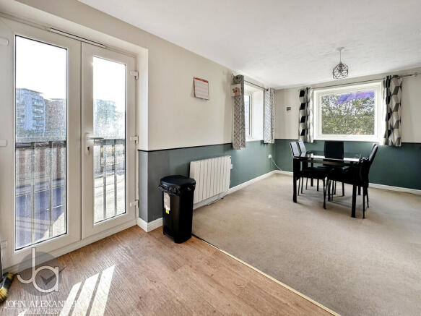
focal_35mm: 14
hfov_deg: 102.1
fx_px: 170
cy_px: 158
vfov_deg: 85.7
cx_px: 210
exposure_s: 1/109
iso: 40
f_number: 2.2
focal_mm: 2.22
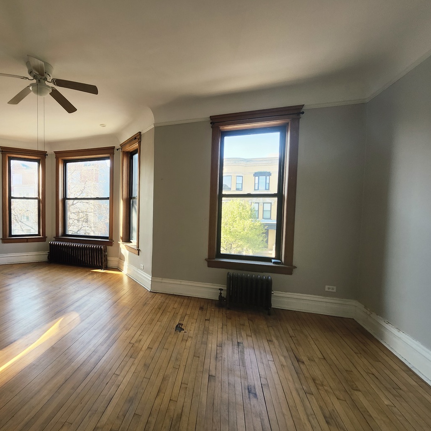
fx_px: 225
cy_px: 217
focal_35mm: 16
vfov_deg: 87.4
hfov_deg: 83.7
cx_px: 135
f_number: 2.2
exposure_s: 1/60
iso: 100
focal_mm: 1.74
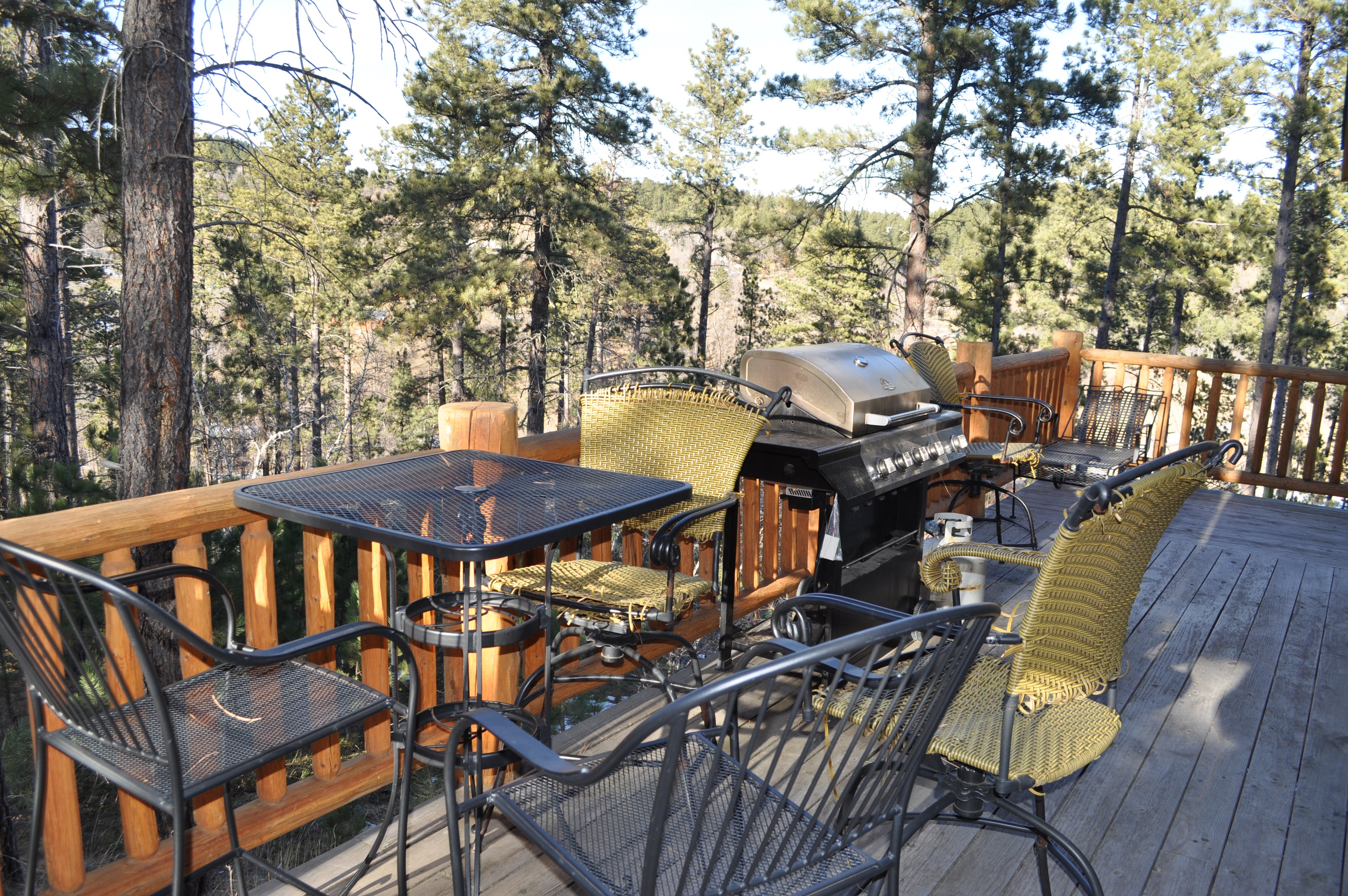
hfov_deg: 67.4
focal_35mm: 27
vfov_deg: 47.8
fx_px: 1010
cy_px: 448
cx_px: 674
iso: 200
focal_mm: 18
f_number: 6.3
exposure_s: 1/200
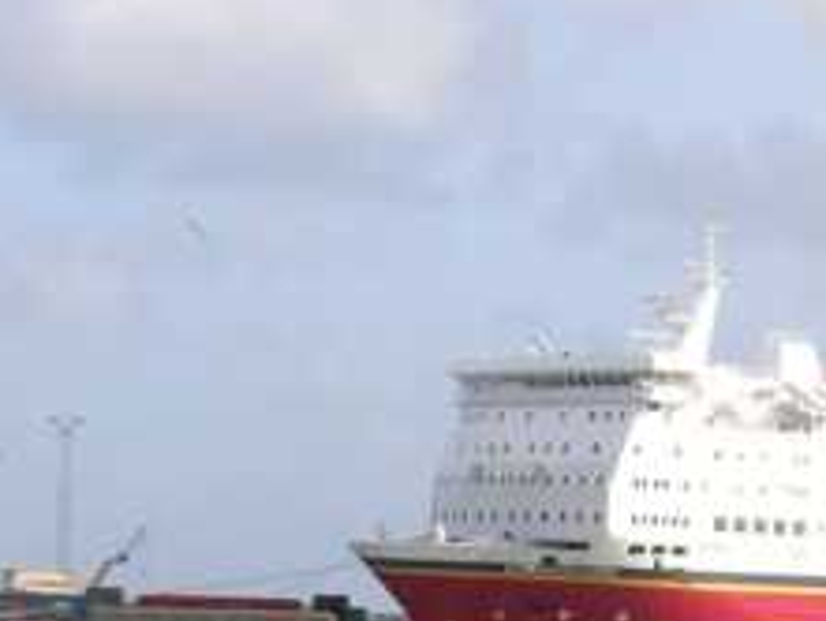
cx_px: 684
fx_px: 4918
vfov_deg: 7.2
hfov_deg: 9.6
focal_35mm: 206
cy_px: 786
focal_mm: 11.8
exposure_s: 1/182
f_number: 7.2
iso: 50
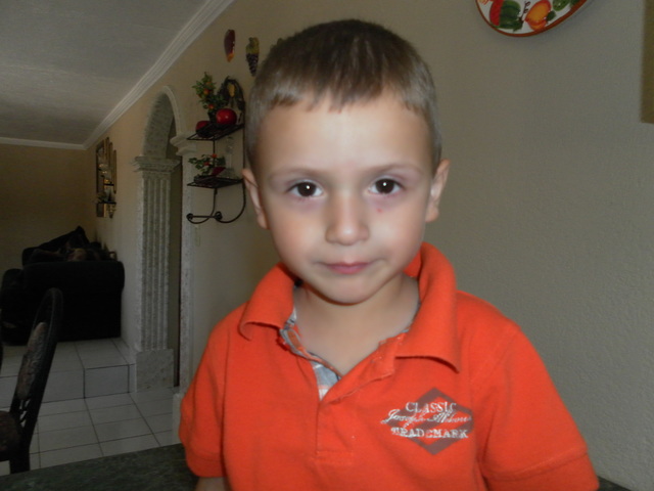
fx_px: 529
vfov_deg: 49.7
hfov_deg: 63.4
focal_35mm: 28
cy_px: 246
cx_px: 327
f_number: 3.2
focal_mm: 4.9
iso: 200
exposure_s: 1/50
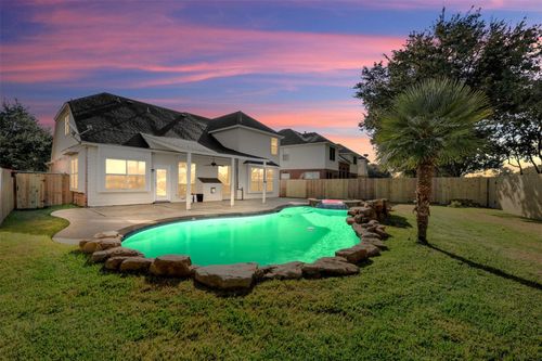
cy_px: 180
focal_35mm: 15
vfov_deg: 77.3
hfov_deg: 100.4
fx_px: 226
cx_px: 271
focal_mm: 15
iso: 800
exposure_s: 1/25
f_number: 9
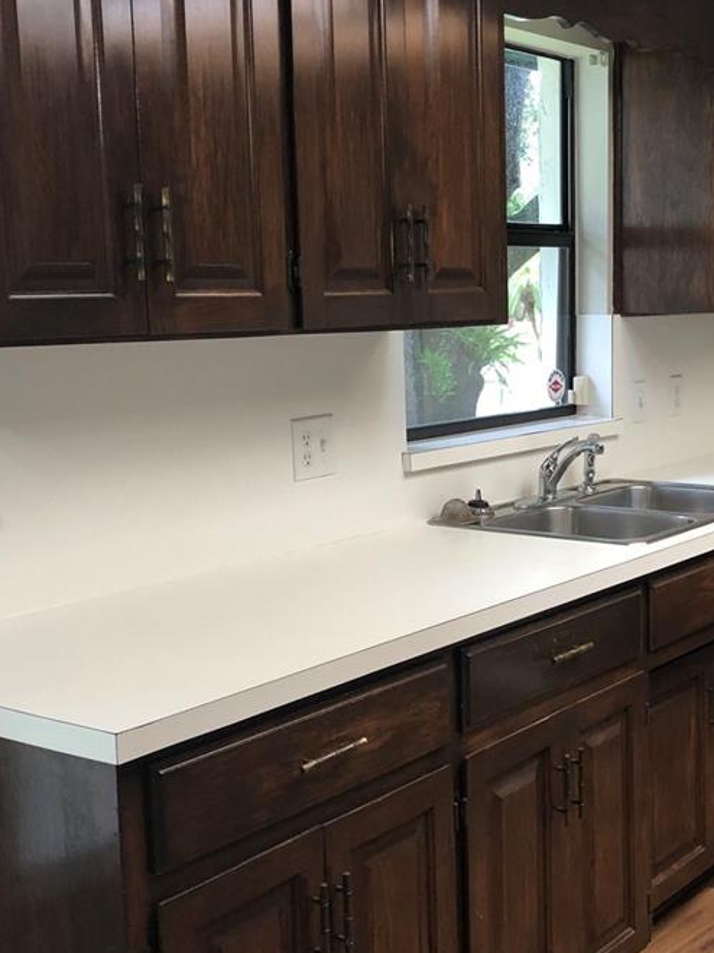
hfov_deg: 28.2
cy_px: 539
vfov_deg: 37.4
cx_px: 522
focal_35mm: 51
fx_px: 1403
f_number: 1.8
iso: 40
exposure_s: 1/24
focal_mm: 4
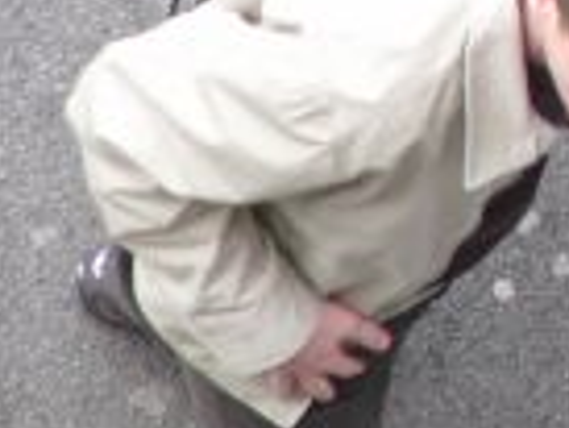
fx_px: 17011
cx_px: 1325
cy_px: -353
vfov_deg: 1.4
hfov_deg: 1.9
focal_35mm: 1034
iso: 50
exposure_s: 1/125
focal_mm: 36.7
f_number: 3.3
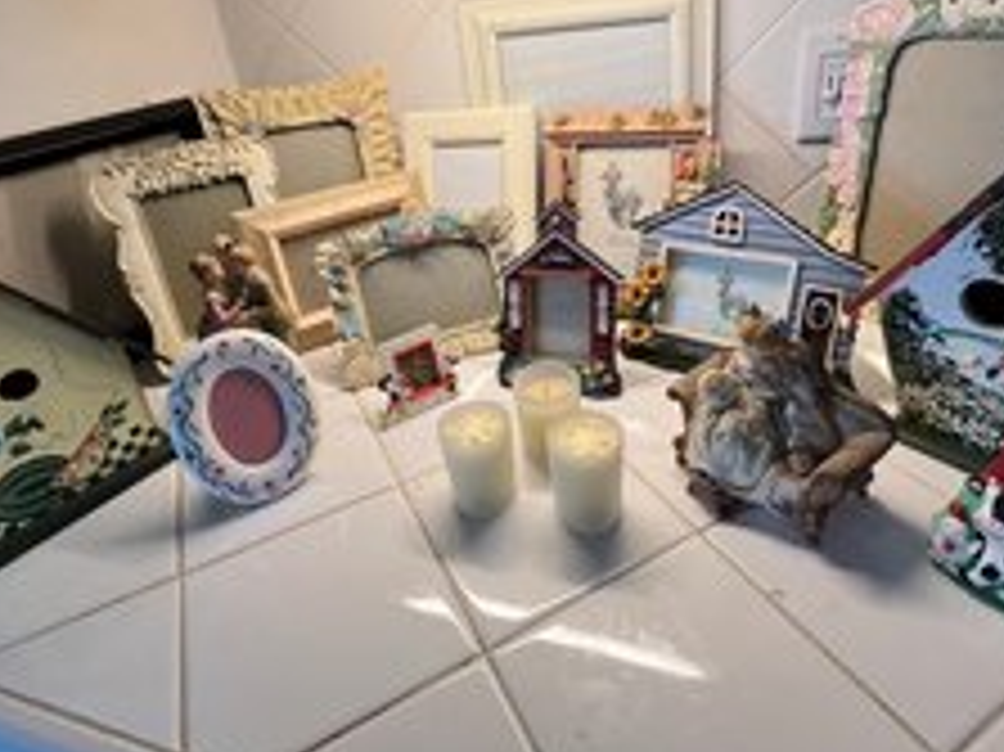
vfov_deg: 64.7
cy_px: 268
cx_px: 511
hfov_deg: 81.8
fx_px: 580
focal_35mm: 20
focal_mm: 1.57
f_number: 1.8
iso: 80
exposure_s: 1/120
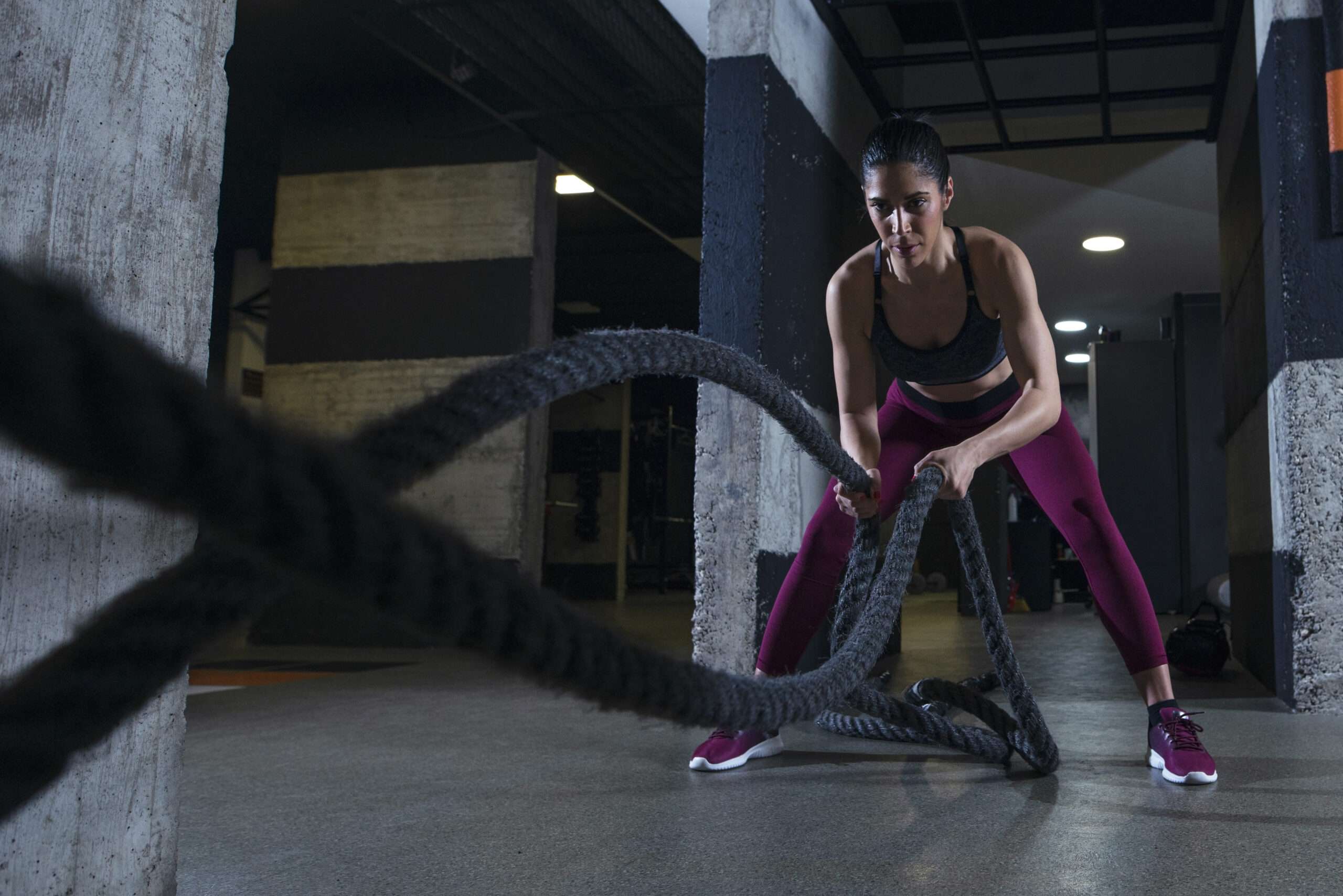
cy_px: 448
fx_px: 746
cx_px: 672
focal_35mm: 20
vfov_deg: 62.0
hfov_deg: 84.0
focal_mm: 20
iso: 1000
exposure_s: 1/250
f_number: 3.5
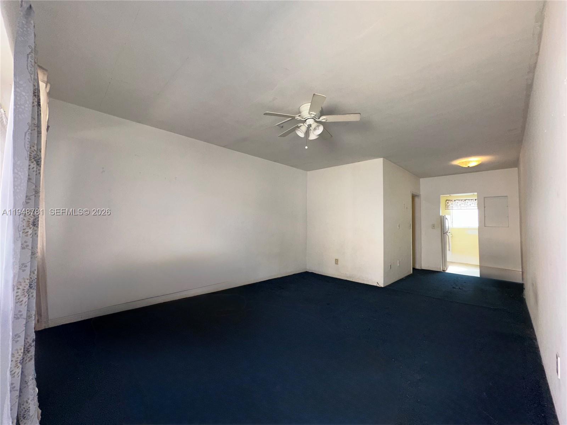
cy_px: 212
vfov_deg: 85.7
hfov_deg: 102.1
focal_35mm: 14
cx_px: 284
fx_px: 229
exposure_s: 1/122
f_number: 2.2
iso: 64
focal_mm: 2.22
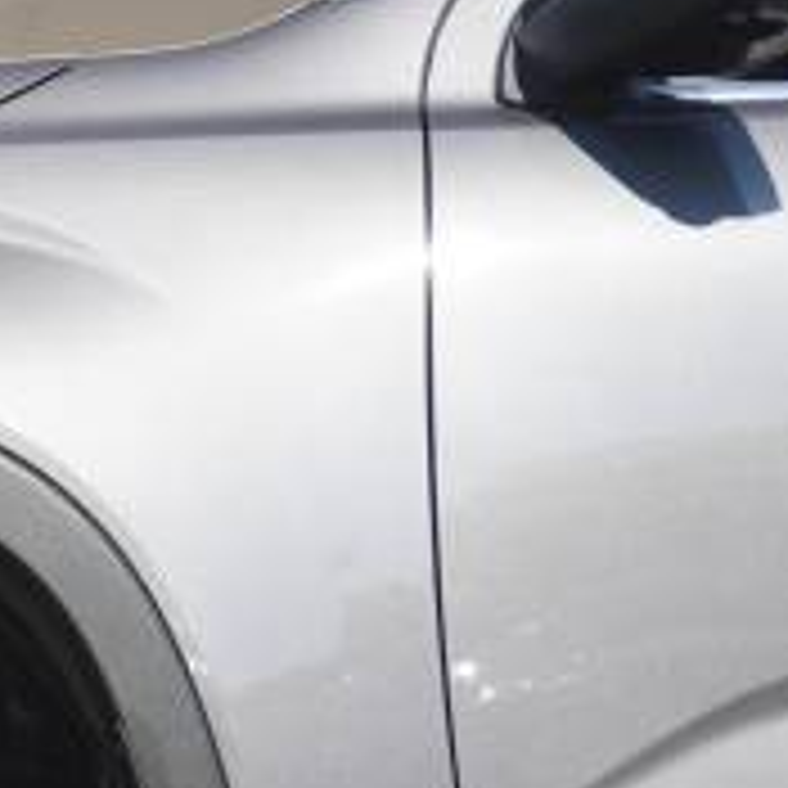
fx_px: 3233
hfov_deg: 13.0
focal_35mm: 126
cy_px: 914
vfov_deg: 13.6
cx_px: -441
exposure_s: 1/200
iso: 100
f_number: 5
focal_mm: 27
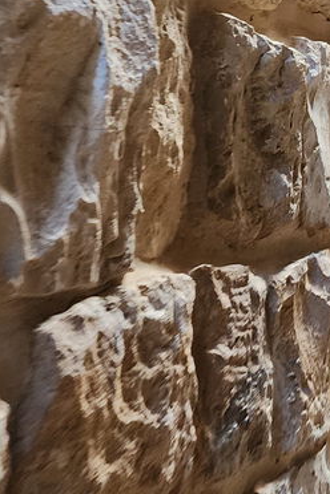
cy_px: 44
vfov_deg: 22.1
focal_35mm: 90
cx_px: 653
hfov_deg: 13.2
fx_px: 1237
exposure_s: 1/100
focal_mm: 6.4
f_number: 1.8
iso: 500
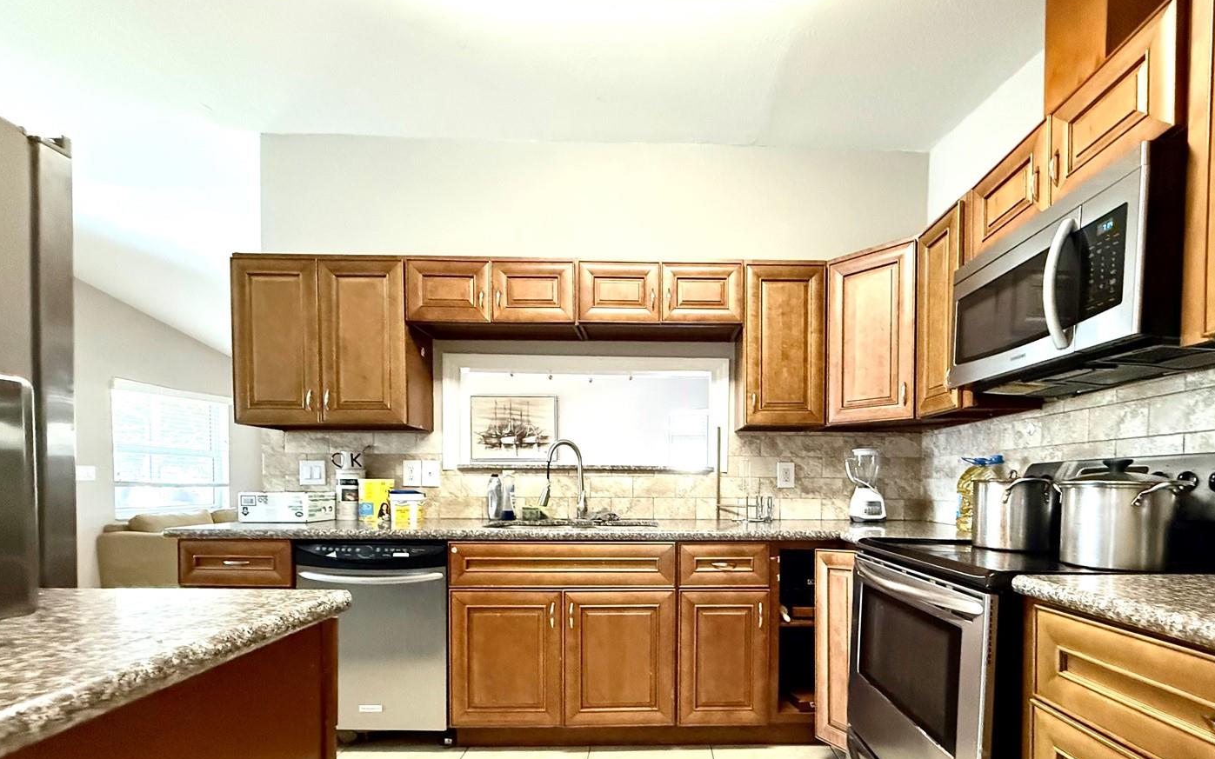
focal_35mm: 17
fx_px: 563
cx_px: 678
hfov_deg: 93.9
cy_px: 499
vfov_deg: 66.4
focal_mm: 2.22
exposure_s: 1/60
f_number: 2.2
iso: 1000
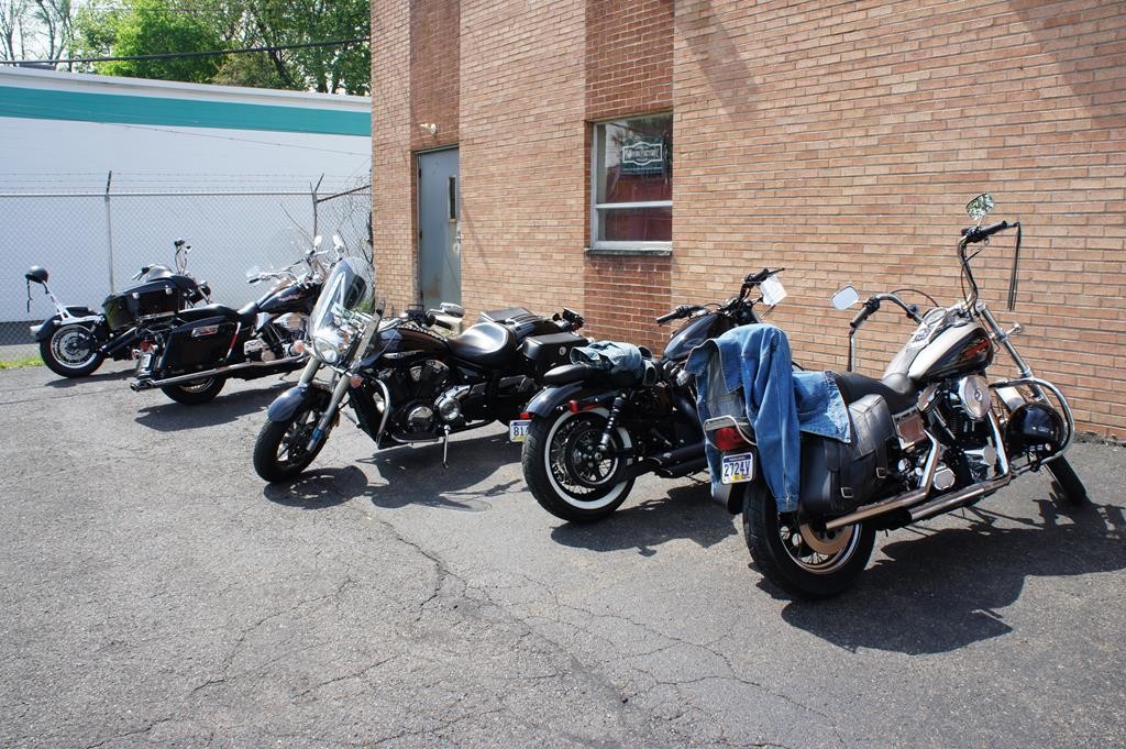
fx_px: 844
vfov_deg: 47.9
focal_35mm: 27
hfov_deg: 67.4
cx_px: 563
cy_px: 374
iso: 200
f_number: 11
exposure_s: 1/125
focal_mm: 18
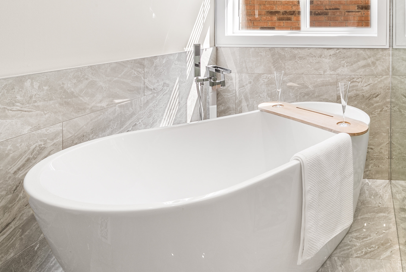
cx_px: 352
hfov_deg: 65.3
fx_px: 260
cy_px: 25
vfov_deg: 49.0
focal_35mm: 23
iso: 800
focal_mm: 12
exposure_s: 1/30
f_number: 8
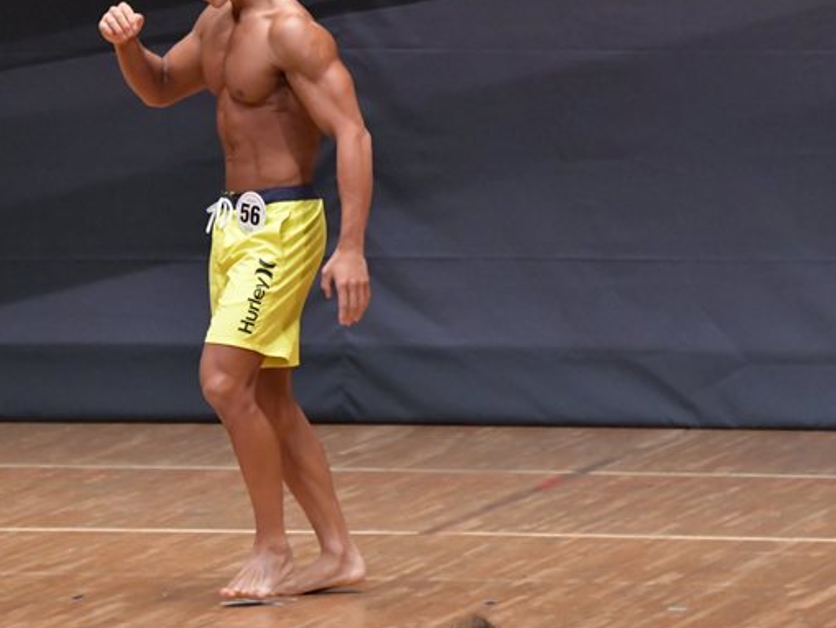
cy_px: 232
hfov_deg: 4.8
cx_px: 285
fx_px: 10073
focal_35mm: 417
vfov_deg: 3.6
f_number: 5.6
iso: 6400
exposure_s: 1/400
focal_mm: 190
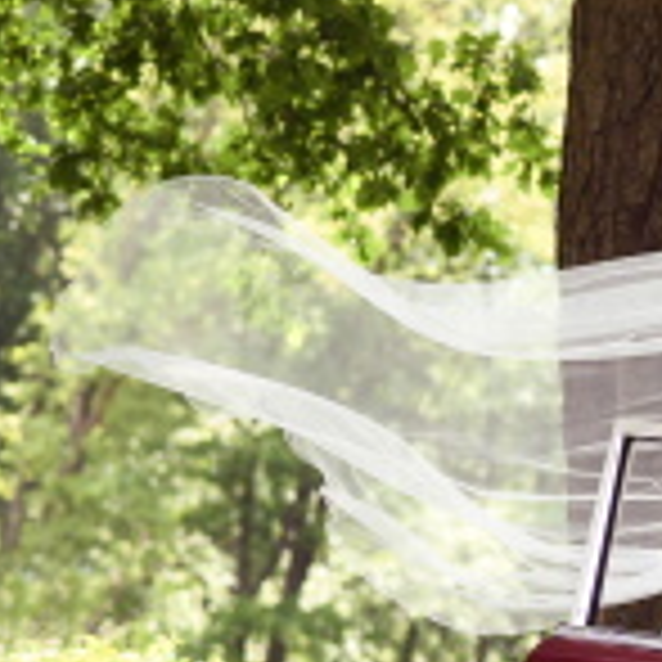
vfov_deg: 5.9
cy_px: 390
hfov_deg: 5.8
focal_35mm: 296
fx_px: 6404
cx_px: 1301
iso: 100
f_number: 4
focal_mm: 85
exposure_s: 1/200
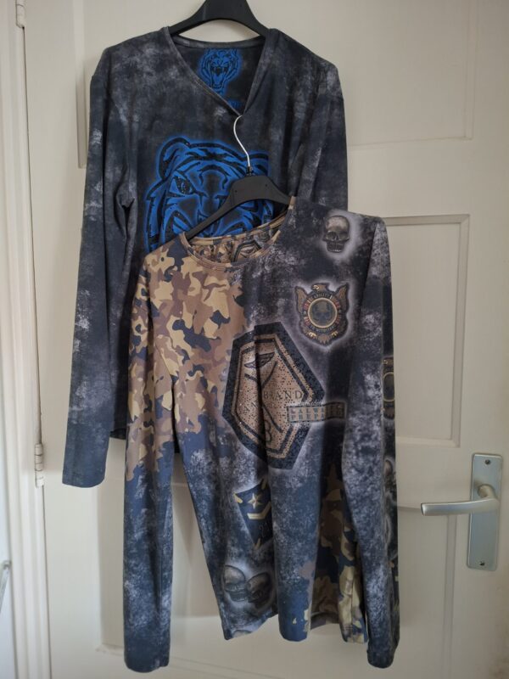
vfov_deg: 73.9
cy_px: 340
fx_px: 451
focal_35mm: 23
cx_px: 254
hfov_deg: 58.9
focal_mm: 5.54
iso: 640
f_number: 1.8
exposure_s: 1/24
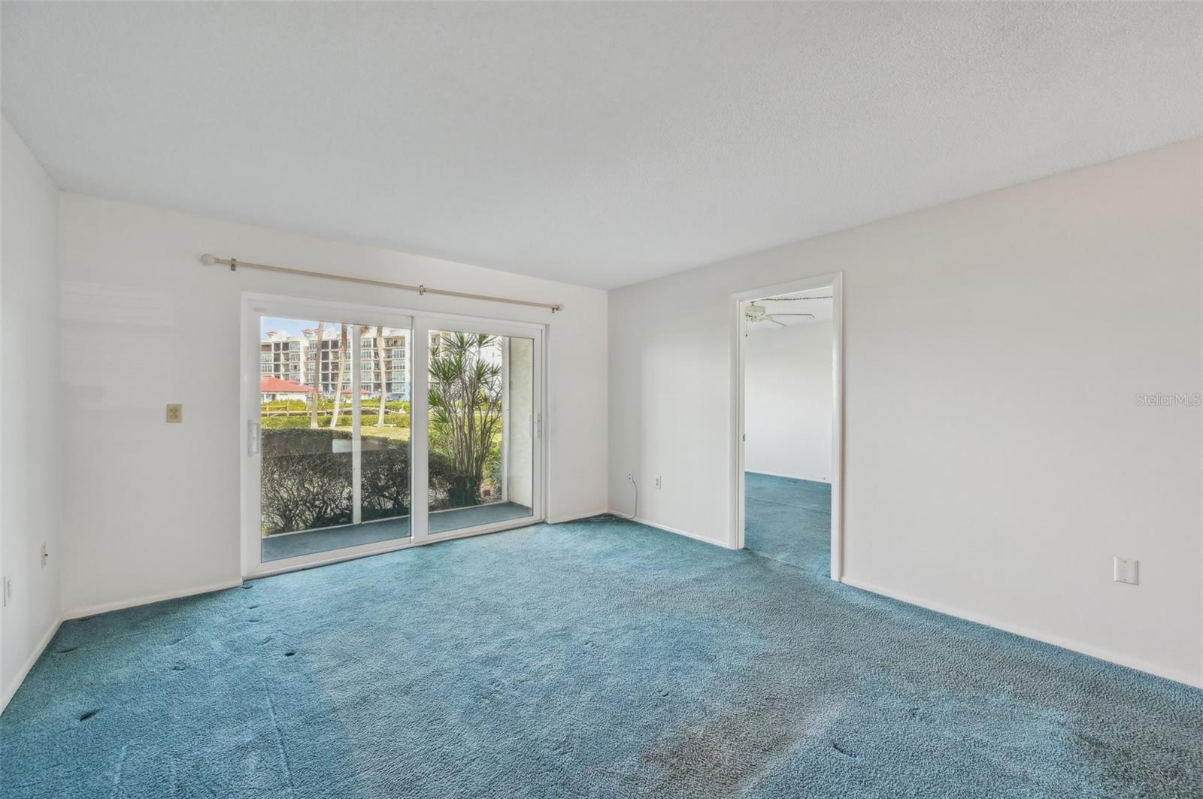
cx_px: 602
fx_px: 467
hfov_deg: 104.3
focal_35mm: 14
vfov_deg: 81.1
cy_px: 400
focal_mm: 14
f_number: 8
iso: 400
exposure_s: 1/30
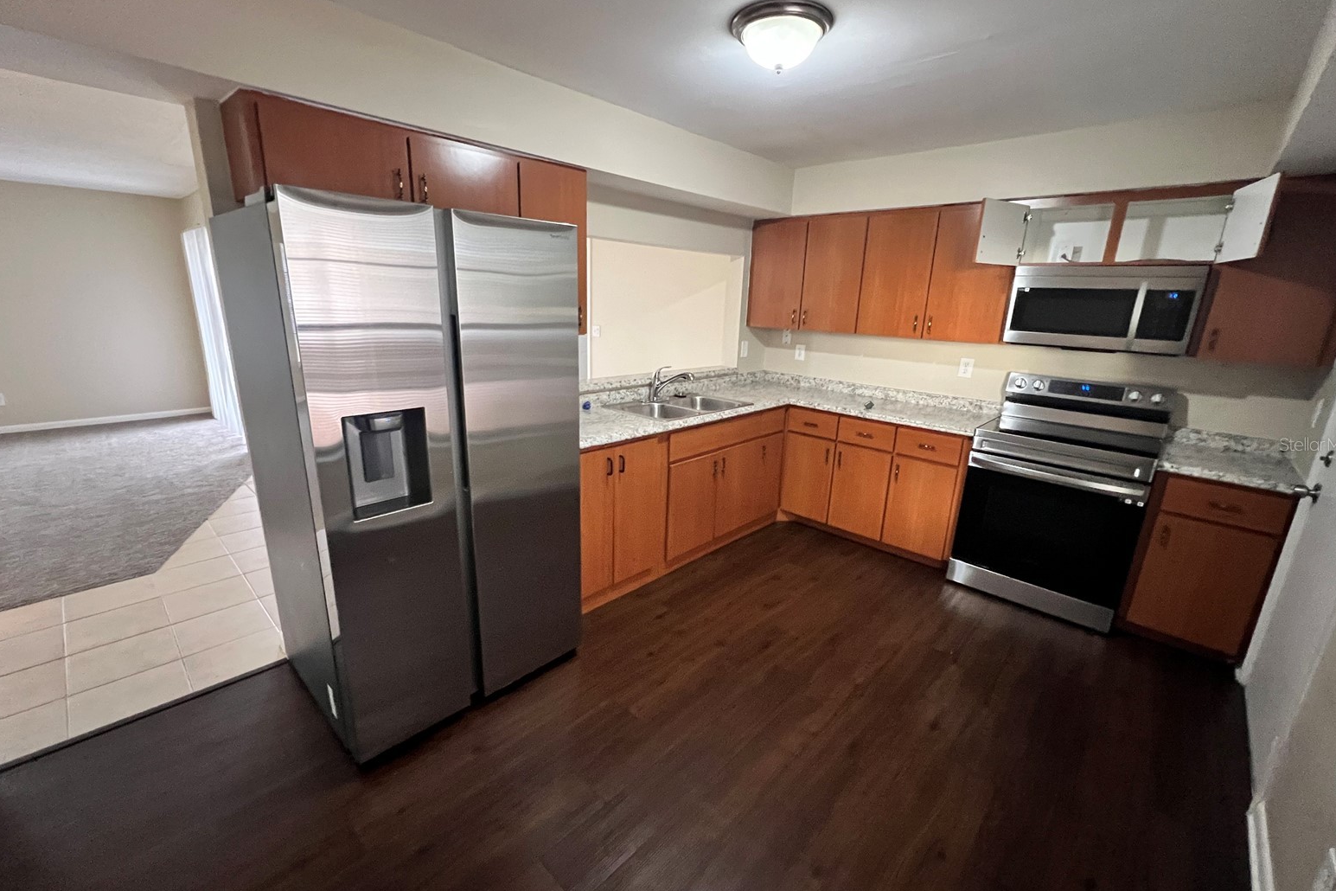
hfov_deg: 104.3
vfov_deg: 81.2
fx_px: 520
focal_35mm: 14
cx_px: 669
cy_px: 444
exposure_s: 1/40
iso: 800
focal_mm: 1.57
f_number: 1.8
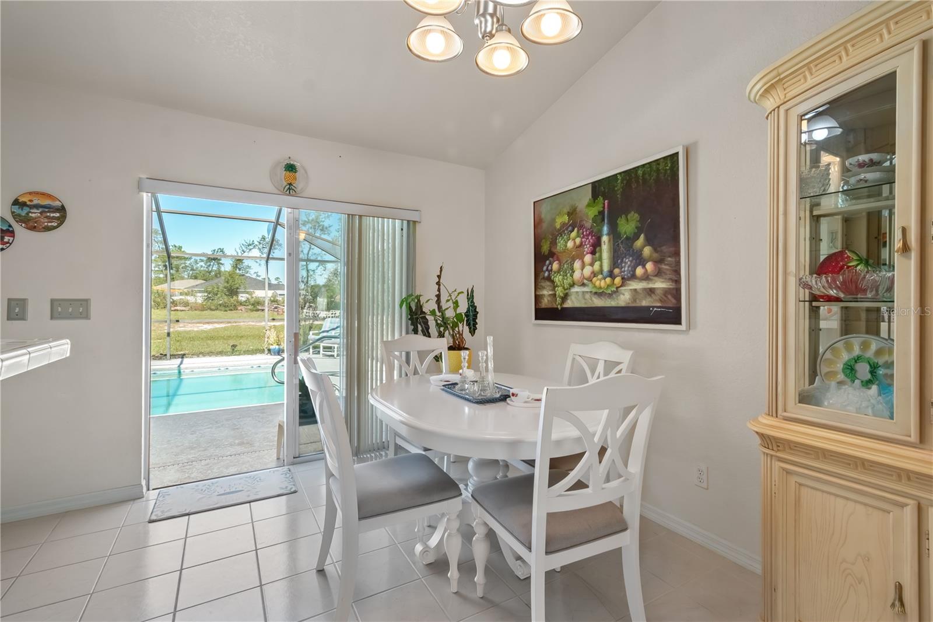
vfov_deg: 77.3
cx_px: 466
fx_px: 389
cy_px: 311
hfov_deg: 100.4
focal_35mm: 15
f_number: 9
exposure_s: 1/13
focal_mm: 10
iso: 250
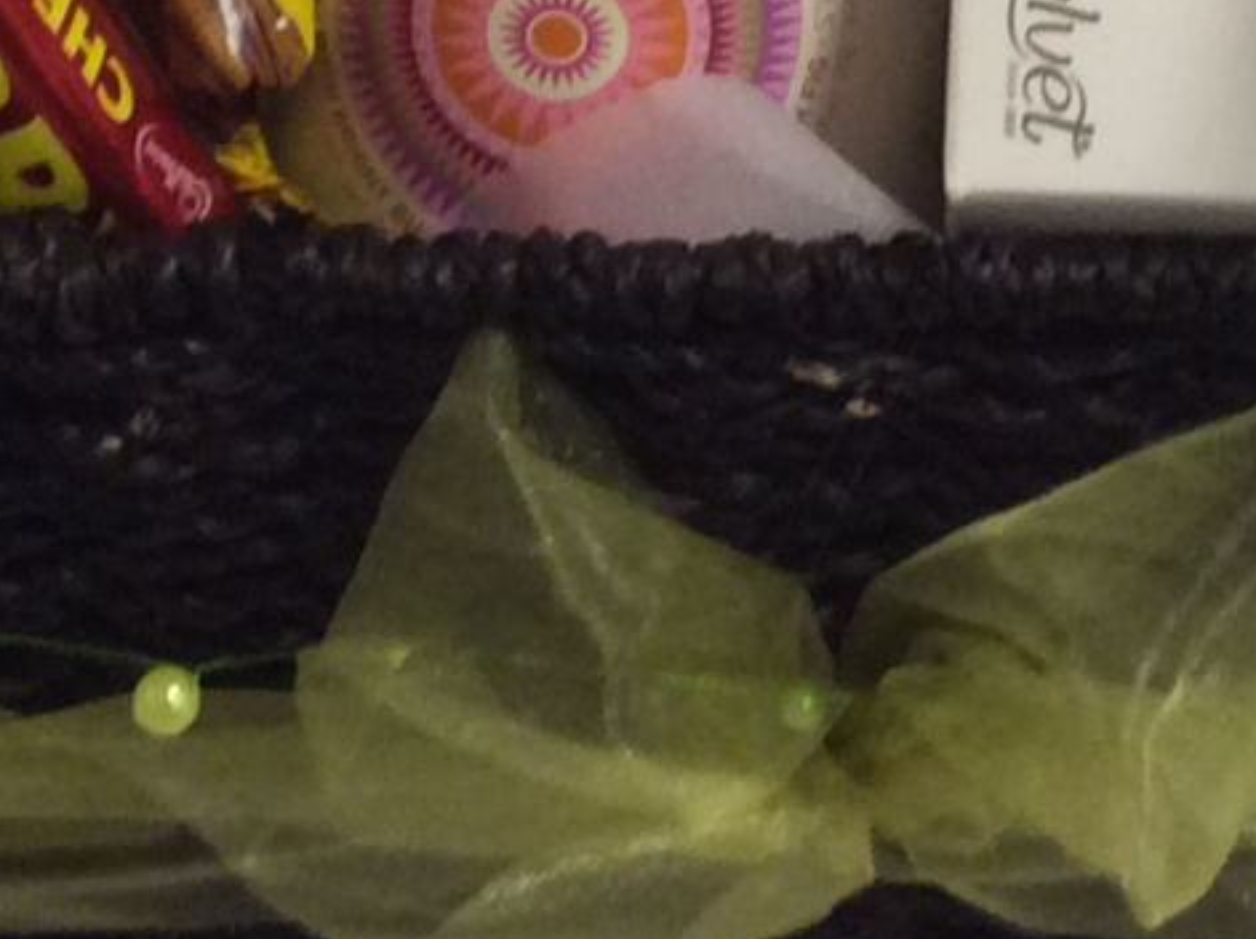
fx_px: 5218
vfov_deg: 9.7
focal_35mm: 144
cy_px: -776
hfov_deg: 13.6
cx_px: 1184
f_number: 2.4
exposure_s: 1/24
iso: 100
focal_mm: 3.3
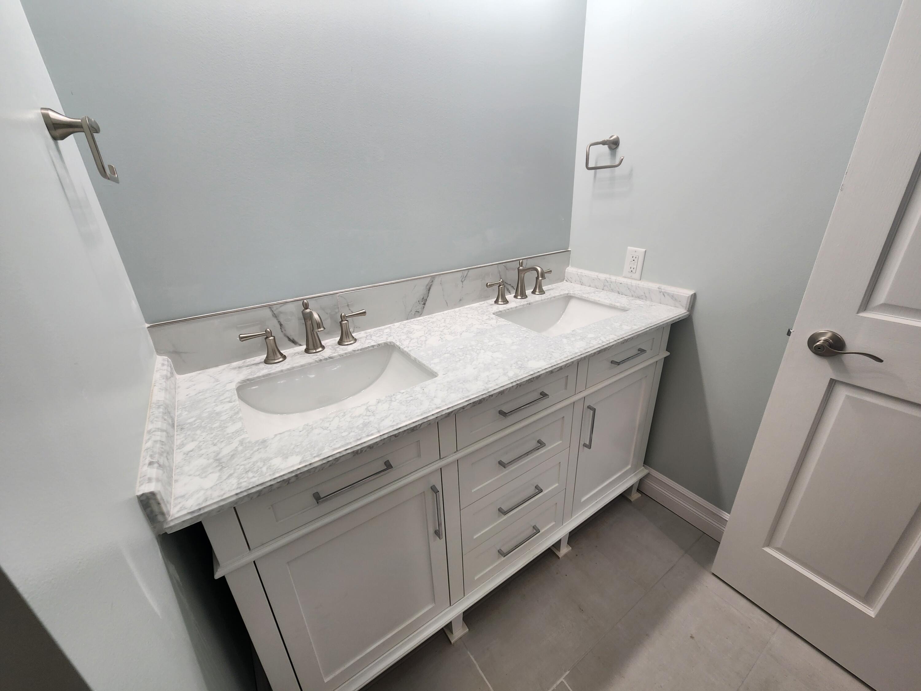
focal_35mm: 13
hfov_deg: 106.2
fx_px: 346
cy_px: 346
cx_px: 460
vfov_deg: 89.9
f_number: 2.2
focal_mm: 2.2
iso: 64
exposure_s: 1/60
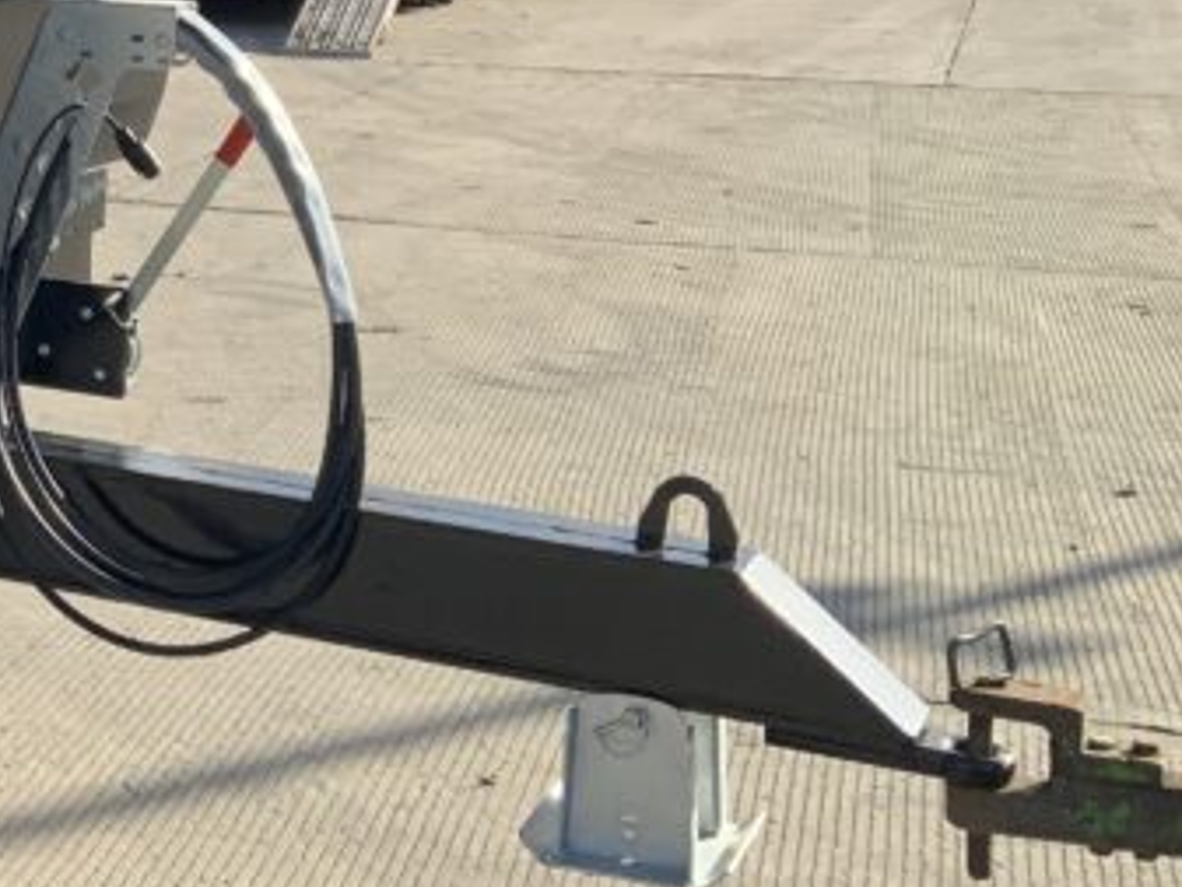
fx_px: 3006
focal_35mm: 88
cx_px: -474
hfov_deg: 19.9
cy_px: -77
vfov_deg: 16.3
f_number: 1.8
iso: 16
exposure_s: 1/1786
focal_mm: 3
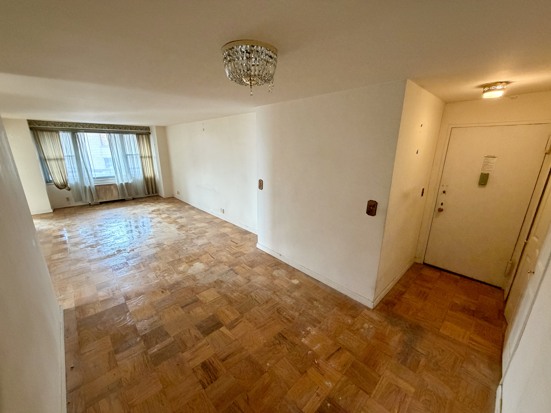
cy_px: 206
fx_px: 223
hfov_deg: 102.1
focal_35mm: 14
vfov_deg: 85.7
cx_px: 276
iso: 400
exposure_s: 1/60
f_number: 2.2
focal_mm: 2.22
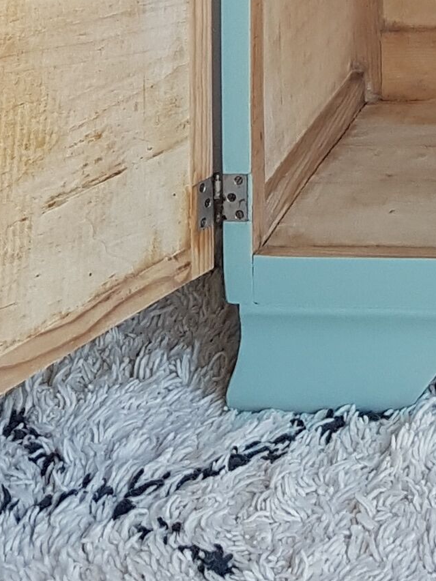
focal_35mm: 123
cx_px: 776
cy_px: -473
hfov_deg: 11.2
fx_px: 2066
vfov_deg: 14.1
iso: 50
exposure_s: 1/100
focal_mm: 4.2
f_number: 1.7
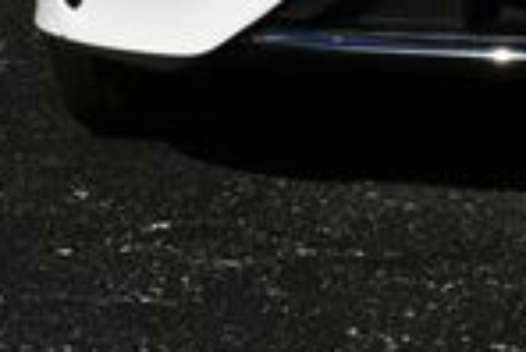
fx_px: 4051
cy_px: -377
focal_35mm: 277
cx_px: 778
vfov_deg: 4.9
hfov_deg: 7.3
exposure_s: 1/500
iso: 100
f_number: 11
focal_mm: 32
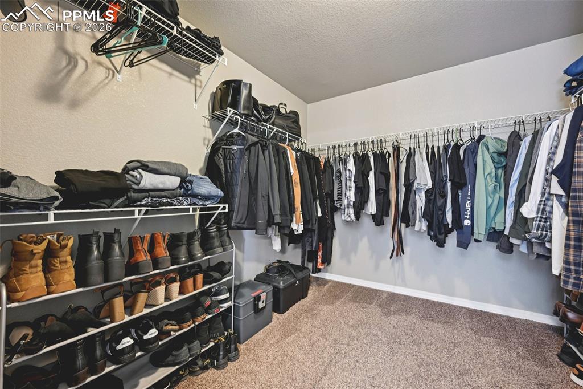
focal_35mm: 14
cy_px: 194
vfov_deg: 81.2
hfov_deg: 104.3
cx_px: 292
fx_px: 227
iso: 400
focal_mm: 14
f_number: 11
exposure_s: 1.6
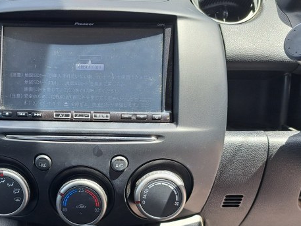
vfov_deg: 34.3
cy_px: 134
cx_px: 98
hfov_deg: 44.1
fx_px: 365
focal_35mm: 42
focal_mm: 5.23
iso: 50
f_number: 1.8
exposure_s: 1/167
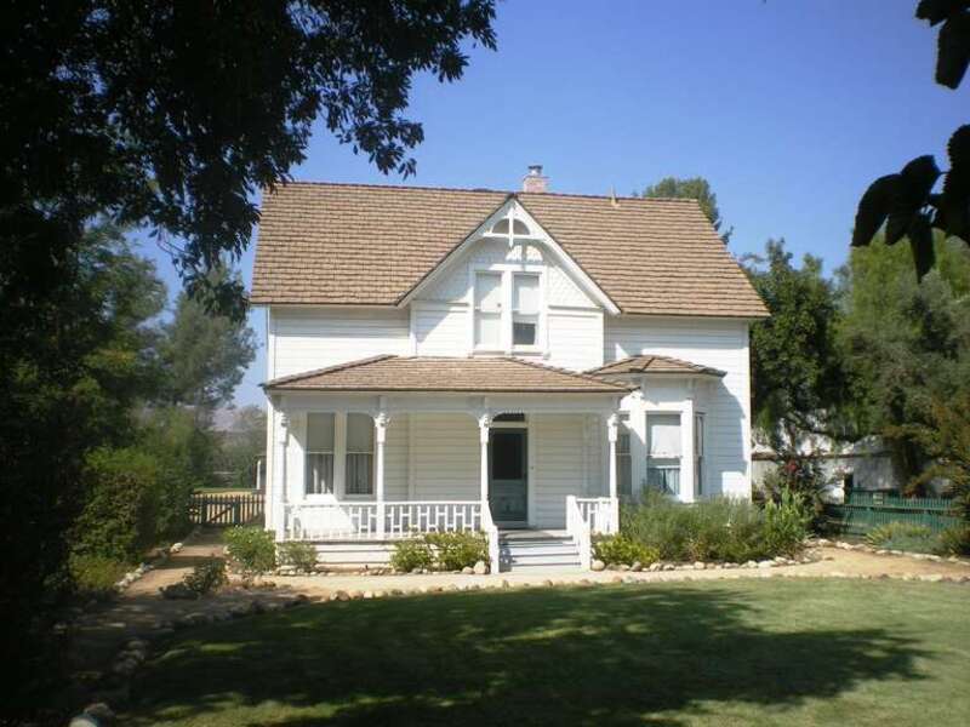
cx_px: 485
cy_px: 364
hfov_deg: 51.4
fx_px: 1009
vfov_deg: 39.7
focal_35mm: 36
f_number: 4.6
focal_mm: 6.3
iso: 50
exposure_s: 1/500
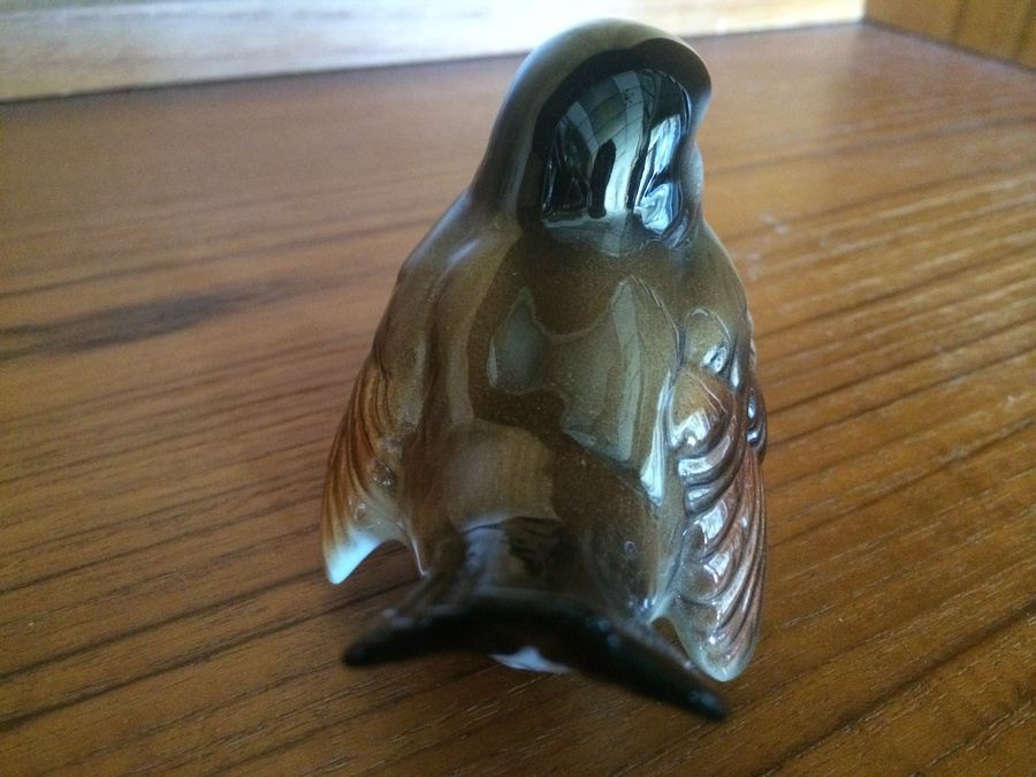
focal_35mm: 30
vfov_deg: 46.8
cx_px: 518
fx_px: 898
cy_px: 388
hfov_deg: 60.0
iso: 500
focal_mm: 4.12
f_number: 2.2
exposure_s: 1/15
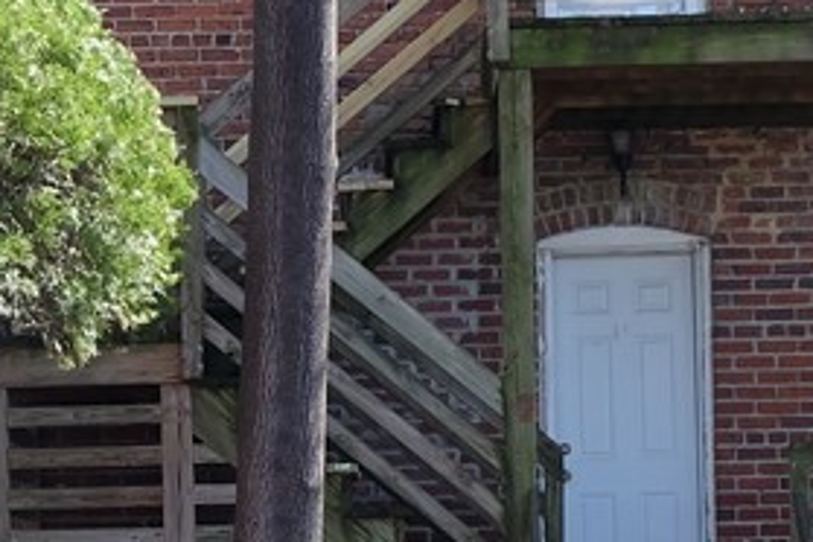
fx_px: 3071
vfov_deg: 10.0
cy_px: 618
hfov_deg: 15.1
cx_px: 373
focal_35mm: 136
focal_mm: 23.2
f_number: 5.6
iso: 400
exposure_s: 1/160
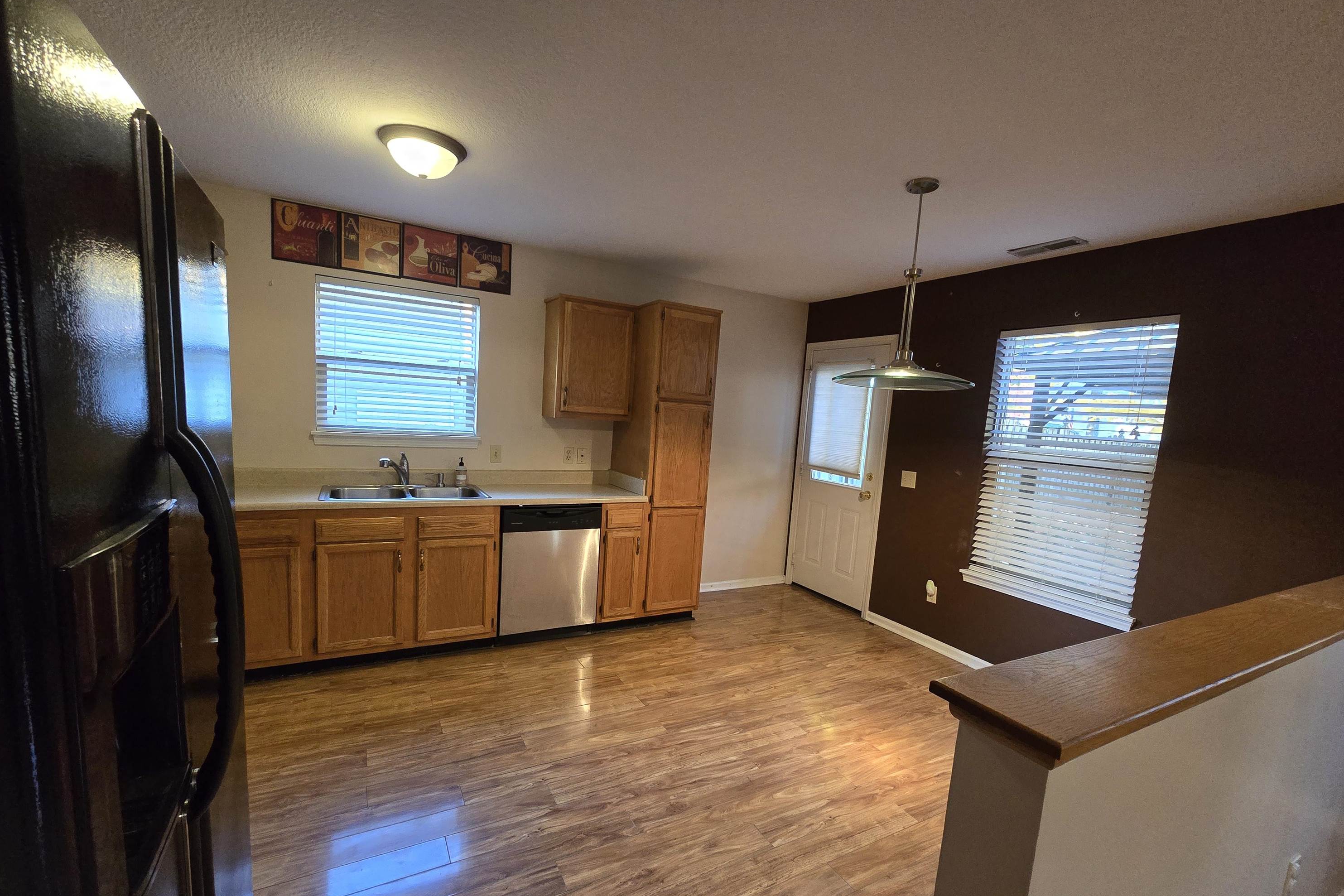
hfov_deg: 104.3
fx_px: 523
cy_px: 495
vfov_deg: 80.9
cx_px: 678
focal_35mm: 14
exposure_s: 1/60
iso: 640
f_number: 2.2
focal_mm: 2.2
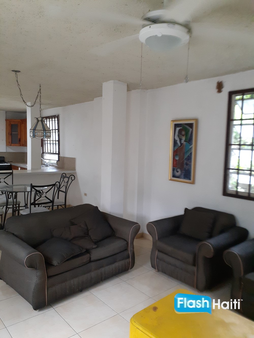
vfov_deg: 65.3
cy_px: 169
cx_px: 127
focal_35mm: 27
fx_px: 264
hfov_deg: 51.4
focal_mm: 3.6
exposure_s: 1/60
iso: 250
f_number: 1.9
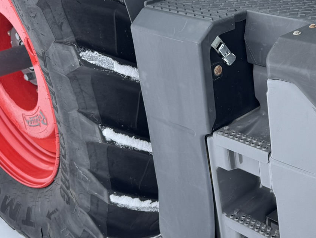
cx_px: 309
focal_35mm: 58
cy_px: 88
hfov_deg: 31.0
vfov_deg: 25.2
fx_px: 530
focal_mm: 6.76
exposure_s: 1/952
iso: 80
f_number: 1.78
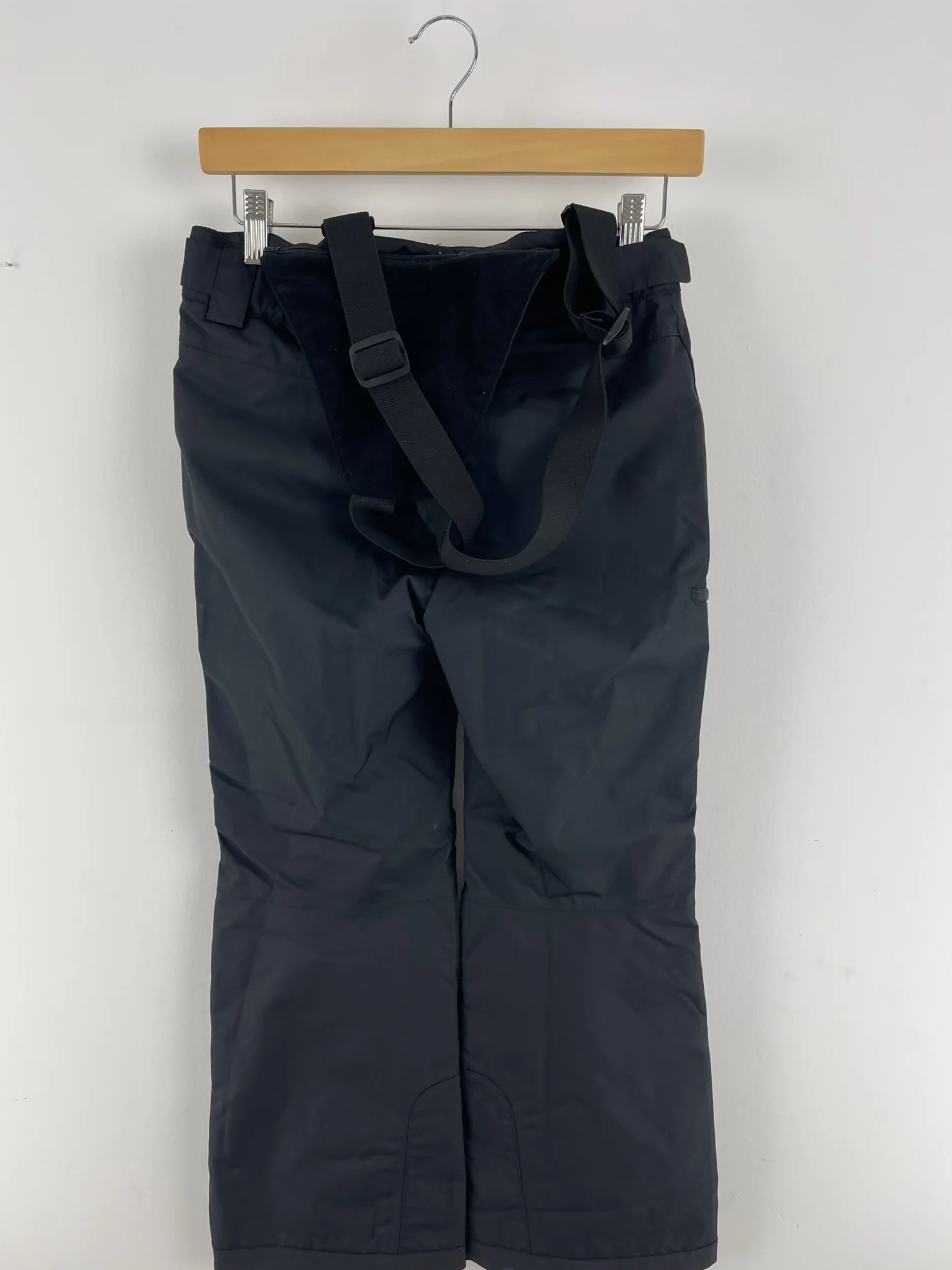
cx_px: 472
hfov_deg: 53.1
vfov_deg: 67.3
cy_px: 653
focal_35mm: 26
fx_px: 953
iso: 32
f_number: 1.6
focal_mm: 5.1
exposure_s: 1/100
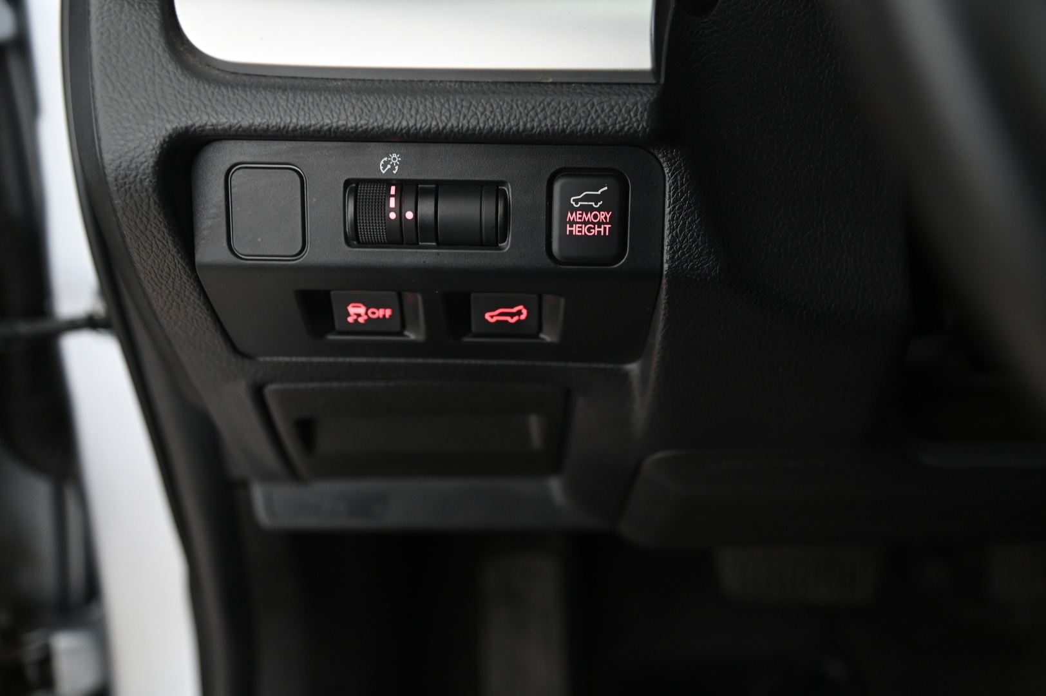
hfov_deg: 44.5
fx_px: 1277
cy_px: 348
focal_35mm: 44
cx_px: 523
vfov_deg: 30.5
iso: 2000
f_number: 4
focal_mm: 44
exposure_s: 1/15
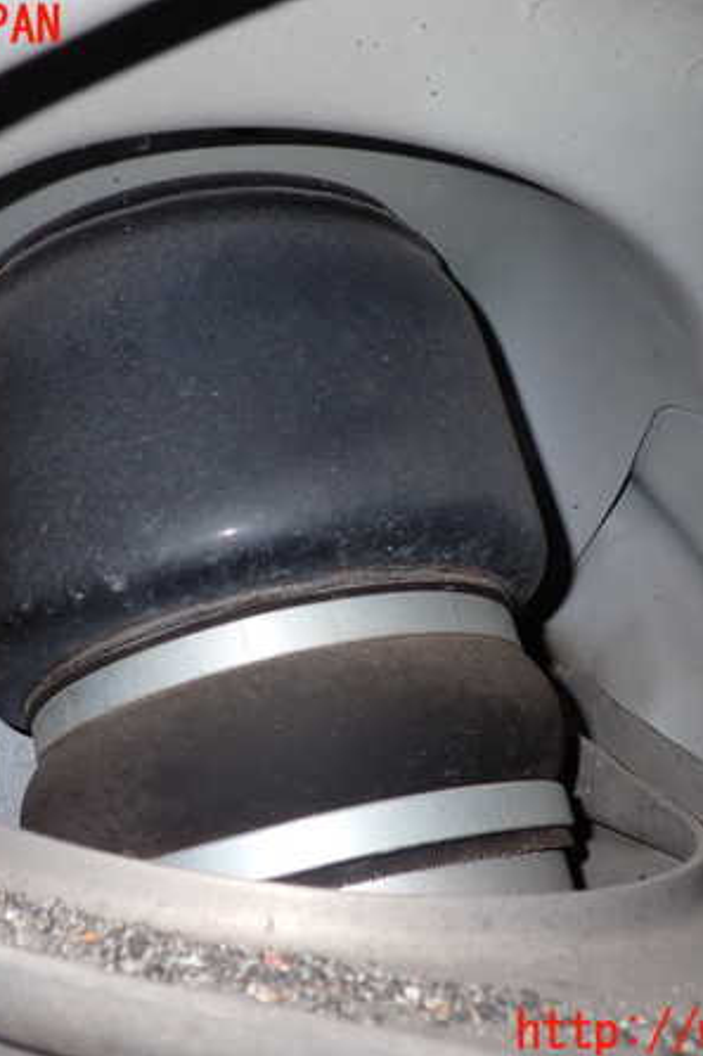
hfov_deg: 31.9
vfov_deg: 46.4
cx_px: 341
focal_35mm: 42
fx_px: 1231
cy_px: 530
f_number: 6.3
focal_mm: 5.4
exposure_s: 1/30
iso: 200
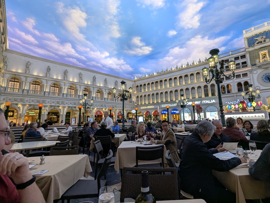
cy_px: 99
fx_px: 141
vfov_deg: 71.7
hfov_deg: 87.3
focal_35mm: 18
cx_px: 150
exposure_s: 1/60
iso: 185
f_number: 2.2
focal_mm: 2.35
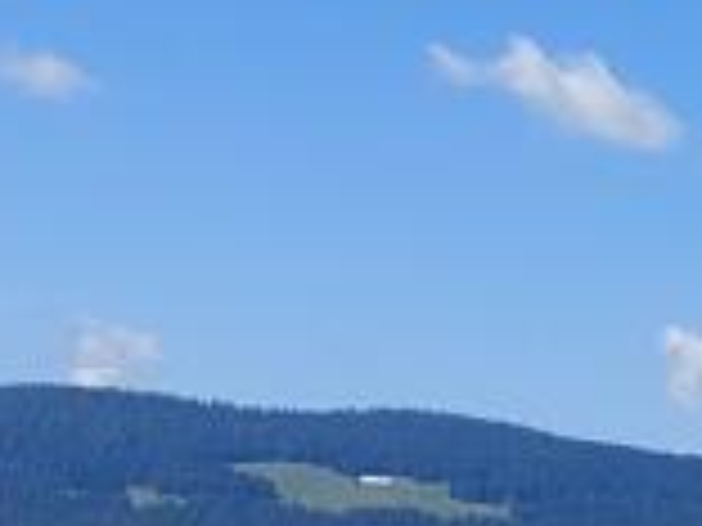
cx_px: 1690
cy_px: 834
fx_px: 3407
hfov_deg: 10.2
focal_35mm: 168
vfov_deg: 8.6
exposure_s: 1/1941
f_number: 1.8
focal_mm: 5.23
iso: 40
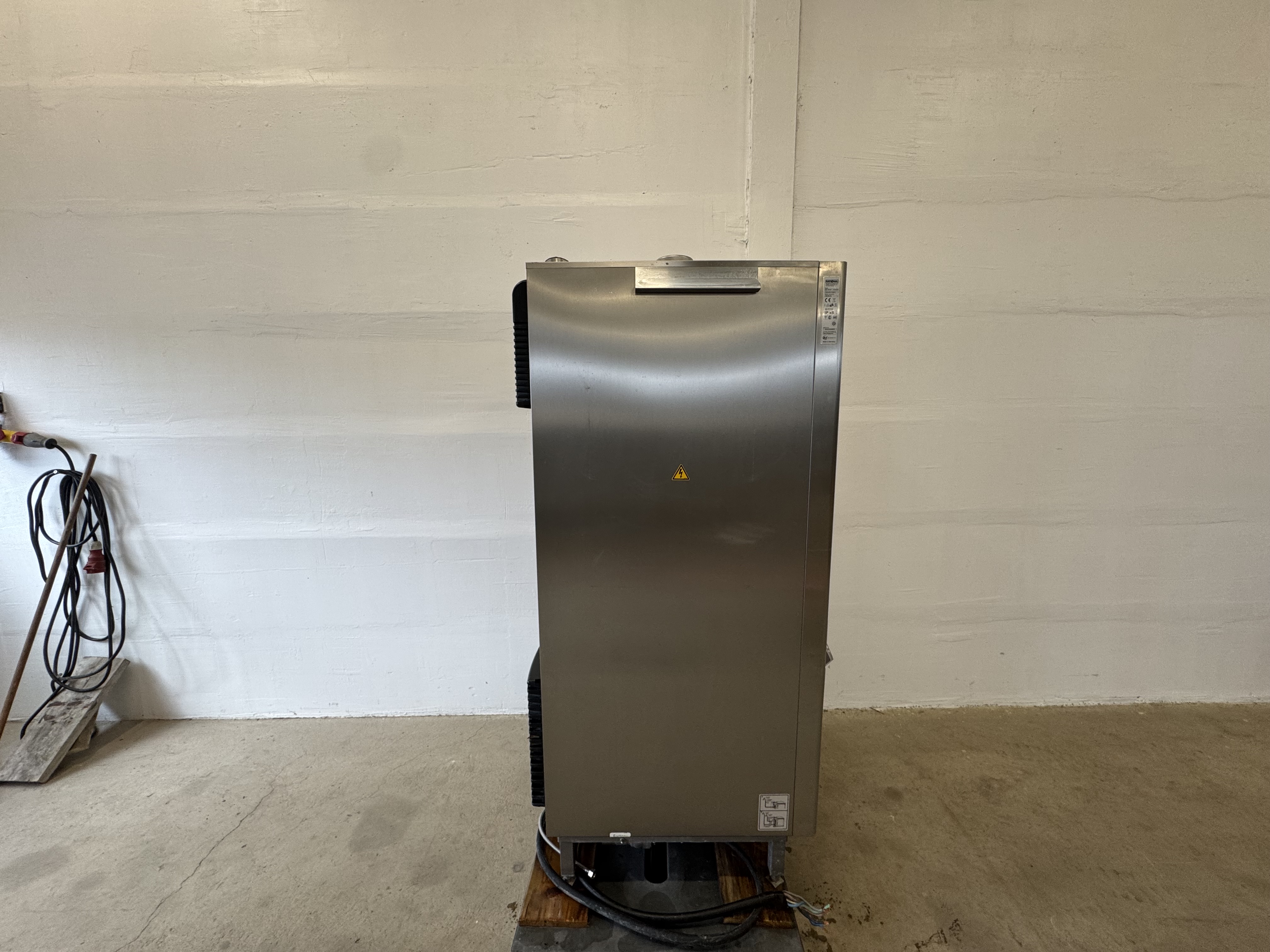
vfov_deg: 85.7
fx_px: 514
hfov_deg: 102.1
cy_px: 476
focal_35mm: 14
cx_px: 635
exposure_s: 1/100
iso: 125
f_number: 2.2
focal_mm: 2.22
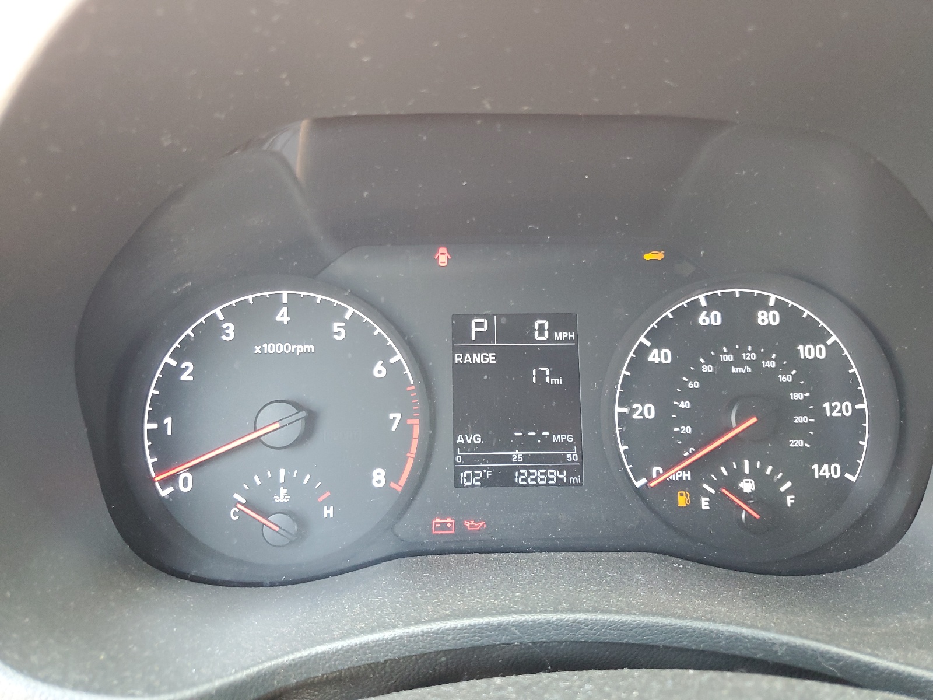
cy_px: 350
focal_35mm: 26
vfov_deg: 53.1
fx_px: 701
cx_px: 466
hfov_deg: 67.3
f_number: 1.5
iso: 192
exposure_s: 1/60.2
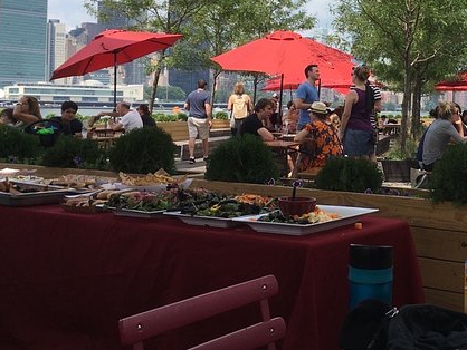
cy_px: 91
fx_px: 702
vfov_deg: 27.7
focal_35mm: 52
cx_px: 380
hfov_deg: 35.5
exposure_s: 1/1479
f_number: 2.2
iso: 25
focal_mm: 4.15
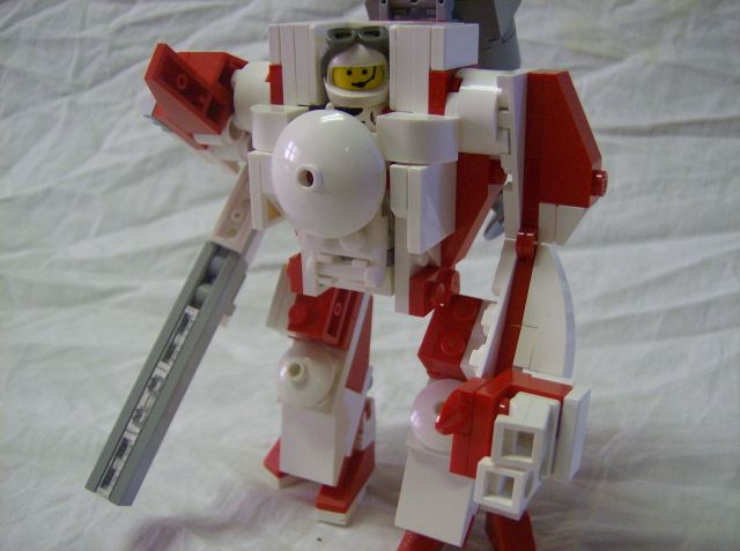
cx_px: 370
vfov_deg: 39.5
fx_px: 768
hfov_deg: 51.5
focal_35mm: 36
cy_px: 276
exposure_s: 1/40.1
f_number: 2.8
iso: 200
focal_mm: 6
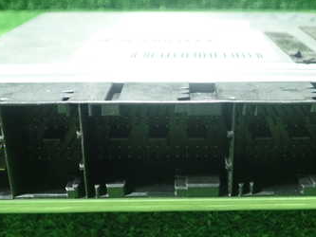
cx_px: 200
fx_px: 493
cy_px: 170
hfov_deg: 35.3
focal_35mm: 54
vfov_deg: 26.8
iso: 800
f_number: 2.3
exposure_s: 1/40
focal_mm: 5.5
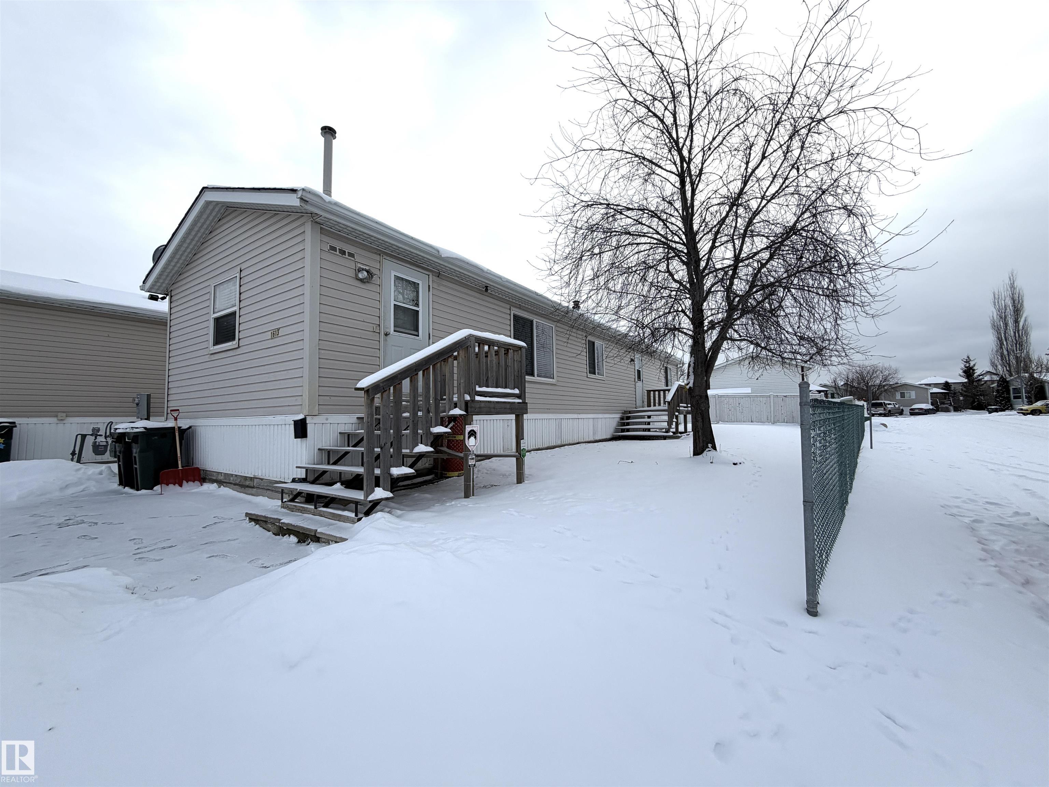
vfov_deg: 85.7
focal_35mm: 14
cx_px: 524
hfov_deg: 102.1
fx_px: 424
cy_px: 394
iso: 25
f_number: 2.2
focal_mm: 2.22
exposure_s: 1/770
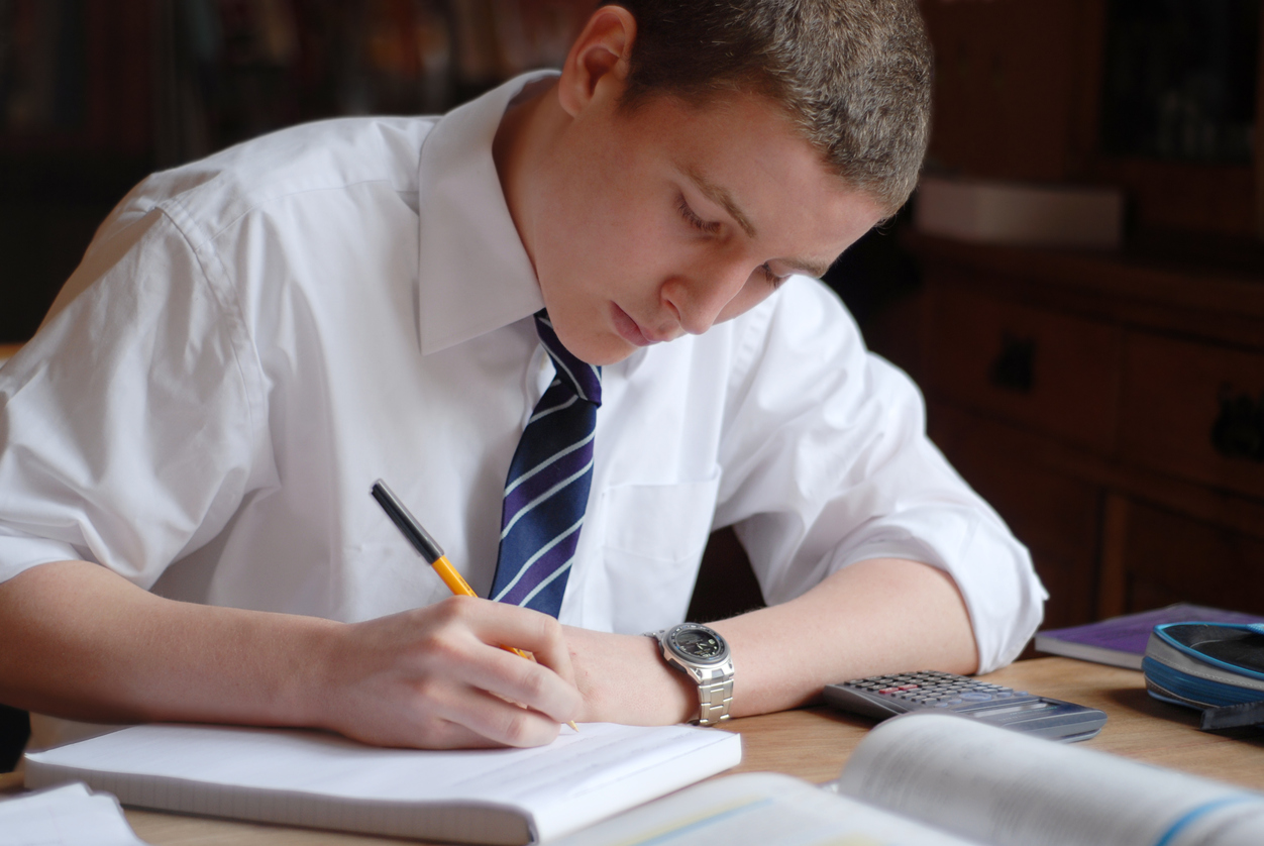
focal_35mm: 75
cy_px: 423
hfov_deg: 27.0
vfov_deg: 18.2
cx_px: 632
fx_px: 2636
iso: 100
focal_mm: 50
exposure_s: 1/80
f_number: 1.8
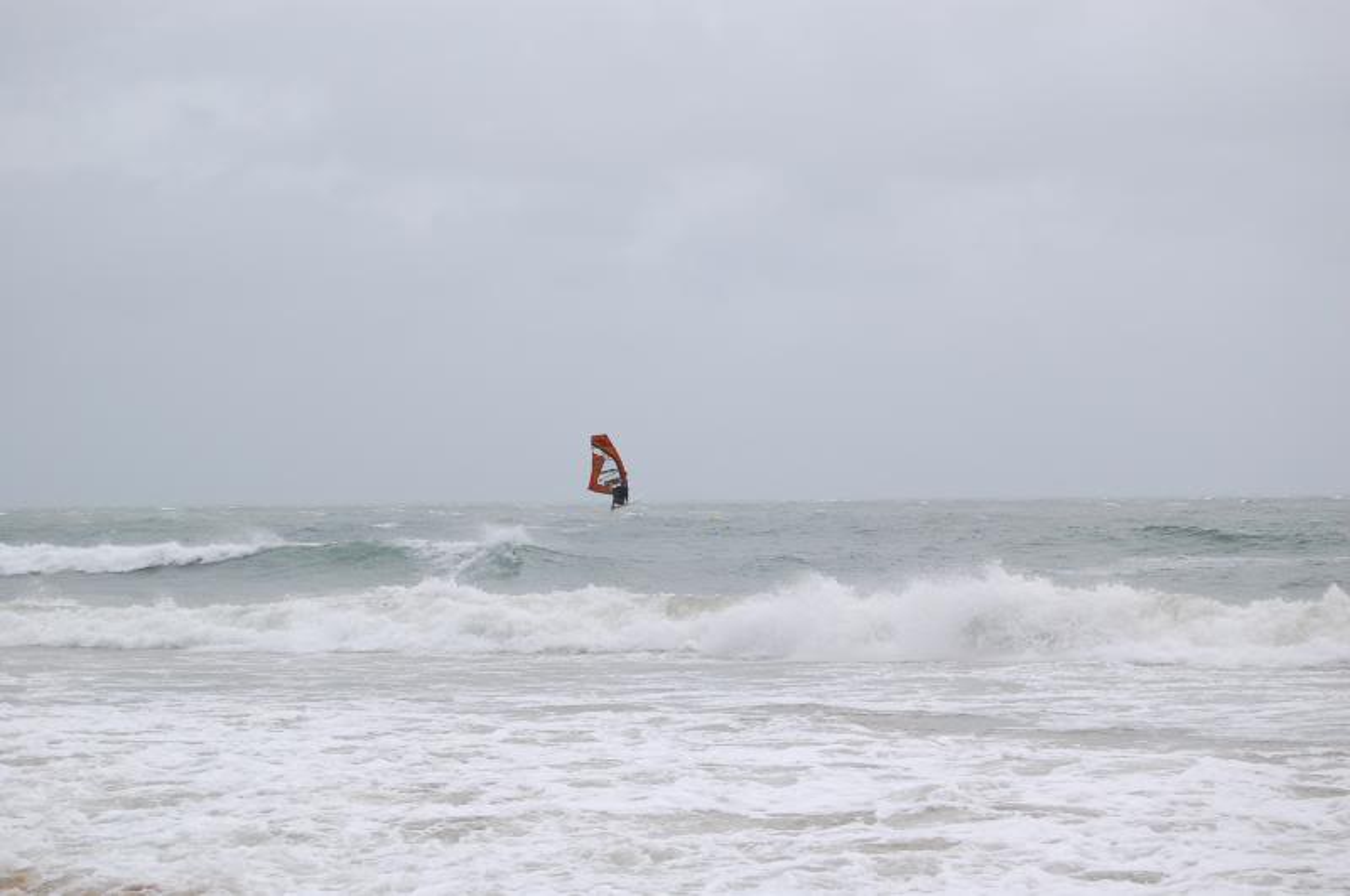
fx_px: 3089
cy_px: 448
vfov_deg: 16.5
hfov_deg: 24.7
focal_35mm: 82
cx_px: 675
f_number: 8
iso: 200
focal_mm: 55
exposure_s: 1/500
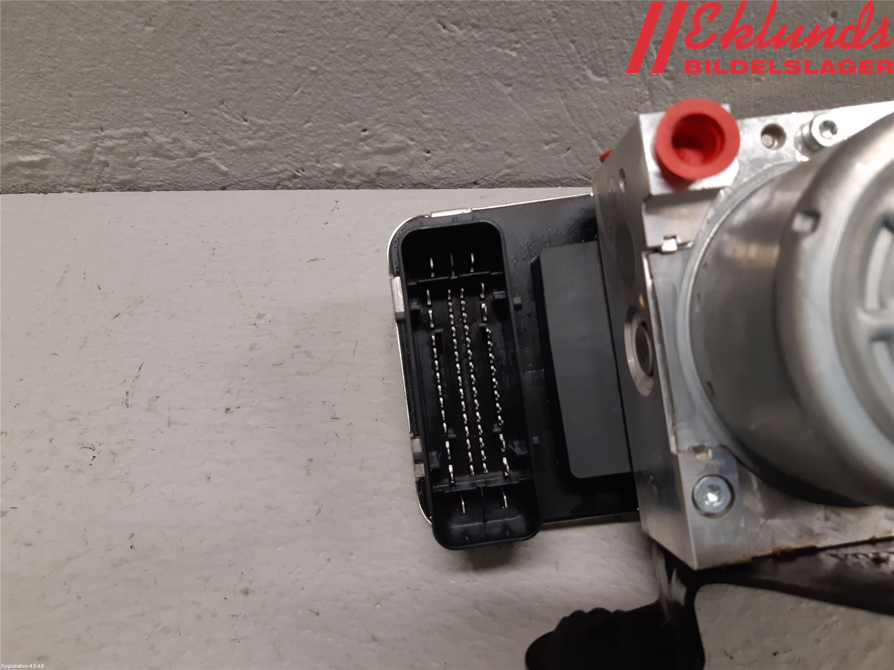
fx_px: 671
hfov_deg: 67.3
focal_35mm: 26
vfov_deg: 53.1
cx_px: 447
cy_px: 335
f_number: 1.7
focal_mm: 3.93
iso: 125
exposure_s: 1/50
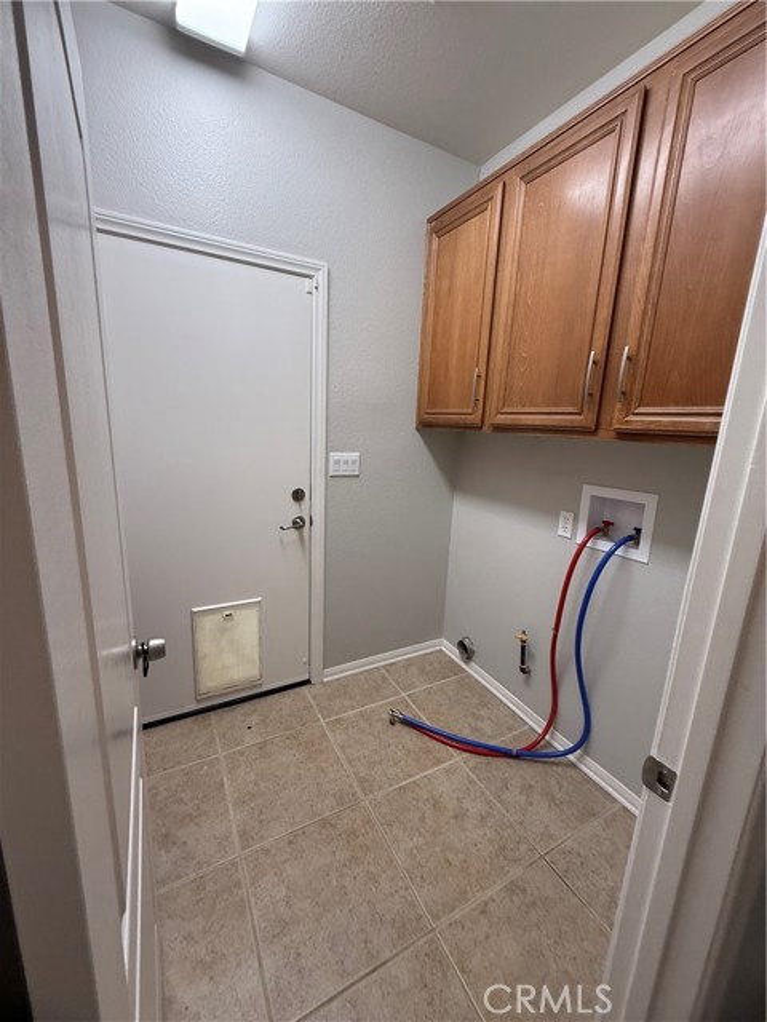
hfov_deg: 85.7
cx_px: 384
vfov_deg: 102.1
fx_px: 414
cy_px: 511
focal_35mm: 14
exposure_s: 1/120
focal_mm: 2.22
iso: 125
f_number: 2.2
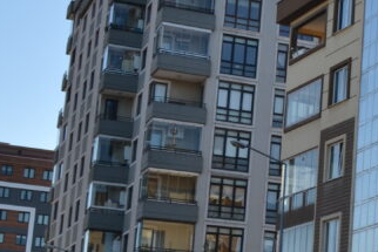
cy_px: 110
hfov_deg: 16.9
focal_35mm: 110
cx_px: 571
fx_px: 1151
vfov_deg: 12.5
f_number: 8
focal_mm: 23
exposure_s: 1/125
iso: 100
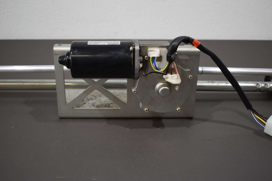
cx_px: 136
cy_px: 90
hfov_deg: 46.4
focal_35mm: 42
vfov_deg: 31.9
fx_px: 317
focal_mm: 28
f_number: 4.2
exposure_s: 1/200
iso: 800
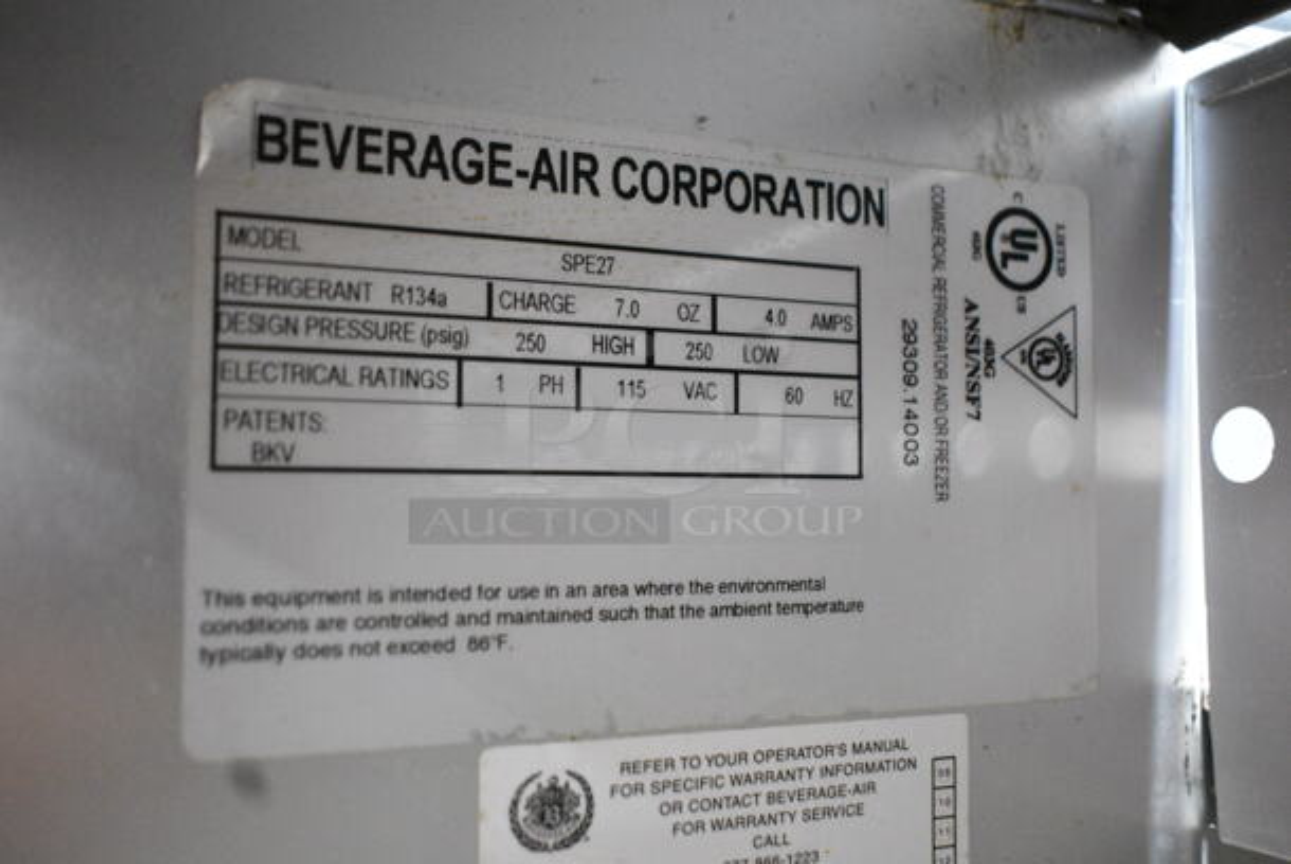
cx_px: 646
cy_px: 432
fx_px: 1292
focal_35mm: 36
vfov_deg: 37.0
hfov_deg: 53.1
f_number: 3.8
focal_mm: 24
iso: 6400
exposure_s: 1/60
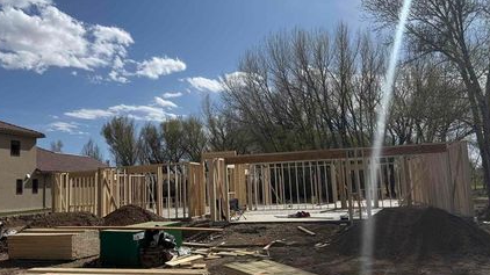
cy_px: 138
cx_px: 239
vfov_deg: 37.7
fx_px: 403
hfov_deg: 62.6
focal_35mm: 31
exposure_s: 1/10309
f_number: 1.78
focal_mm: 6.76
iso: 80
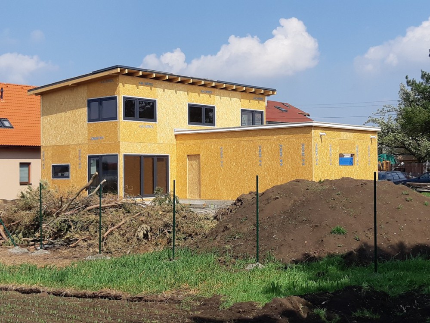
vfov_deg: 53.1
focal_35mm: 26
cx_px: 215
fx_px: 323
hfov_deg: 67.3
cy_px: 162
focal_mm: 3.93
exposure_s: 1/2381
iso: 40
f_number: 1.7
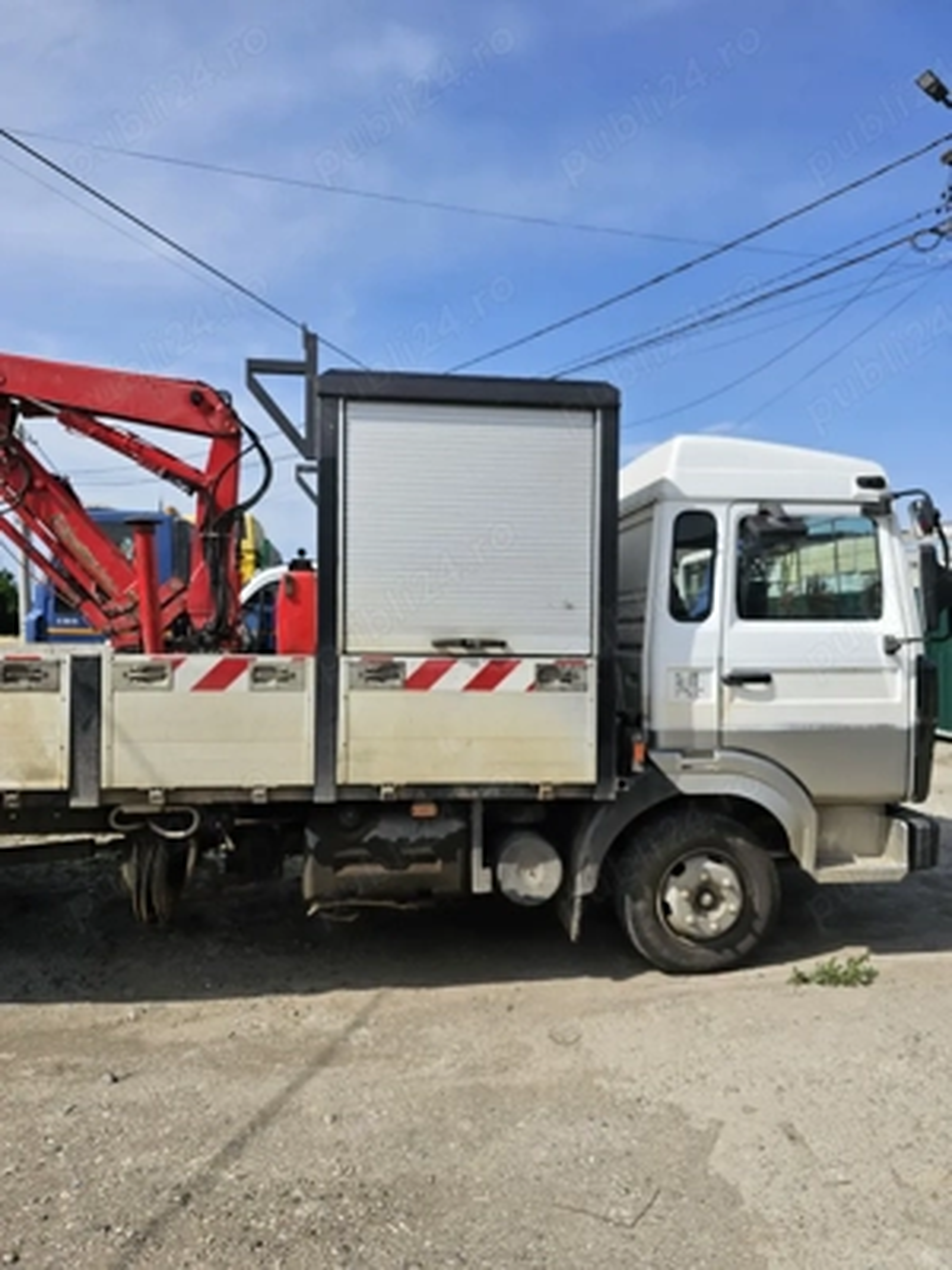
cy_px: 635
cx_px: 476
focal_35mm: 23
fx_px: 843
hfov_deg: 58.9
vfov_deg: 73.9
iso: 10
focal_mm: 6.3
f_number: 1.7
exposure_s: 1/1429
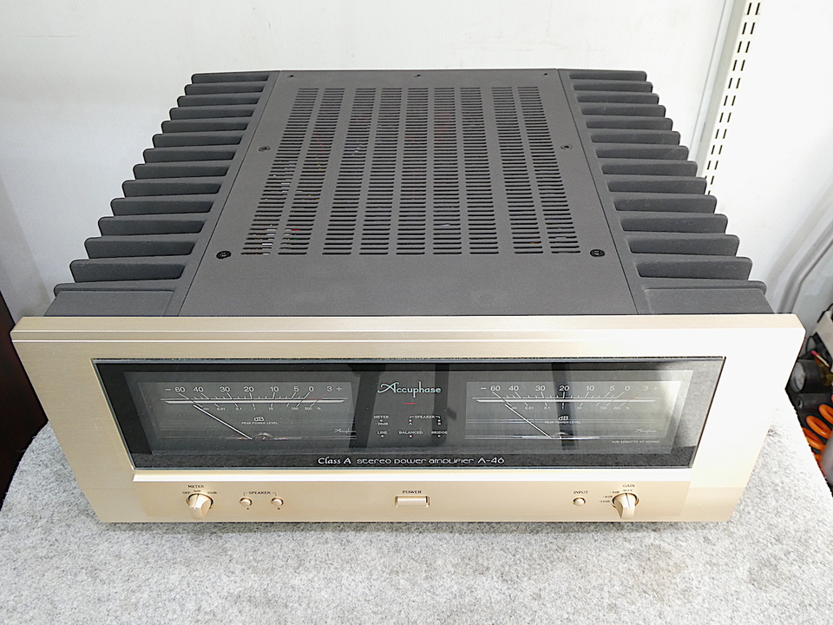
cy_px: 312
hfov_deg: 58.4
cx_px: 416
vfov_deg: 45.4
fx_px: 746
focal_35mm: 31
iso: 200
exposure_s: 1/15
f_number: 3.5
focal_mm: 5.4
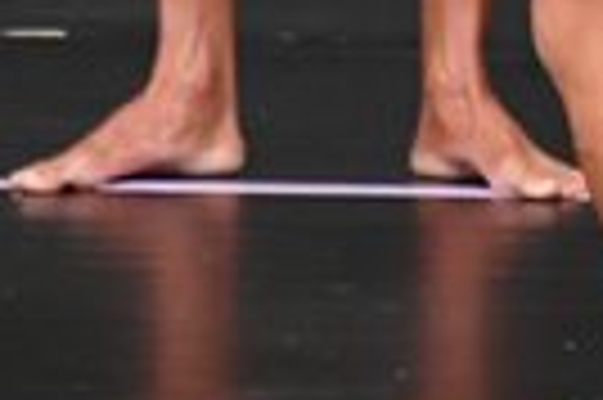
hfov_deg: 1.0
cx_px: 650
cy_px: -463
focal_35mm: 1991
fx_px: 33308
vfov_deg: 0.7
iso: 4000
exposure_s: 1/400
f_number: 5.6
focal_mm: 230
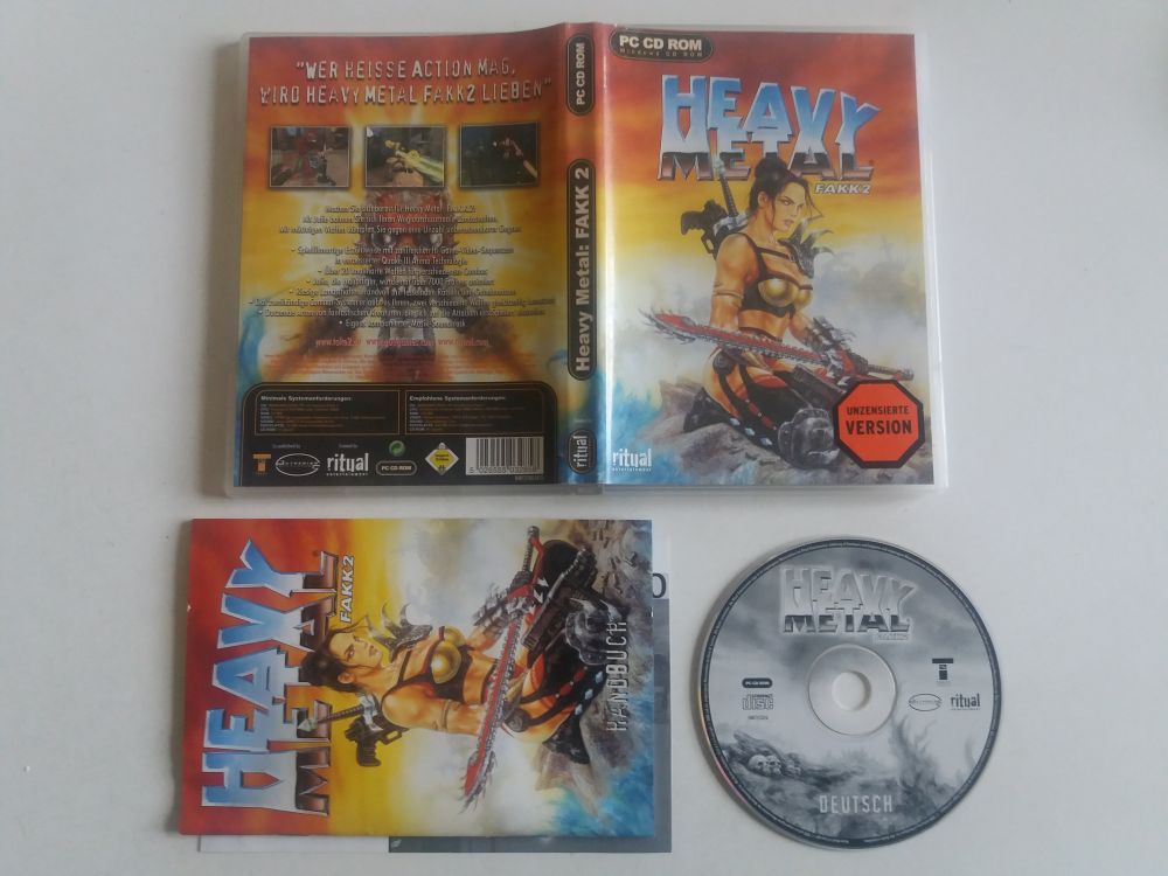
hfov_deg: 63.4
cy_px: 438
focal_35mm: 28
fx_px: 945
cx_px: 584
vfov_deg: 49.7
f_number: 1.9
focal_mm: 3.7
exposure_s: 1/20
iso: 160
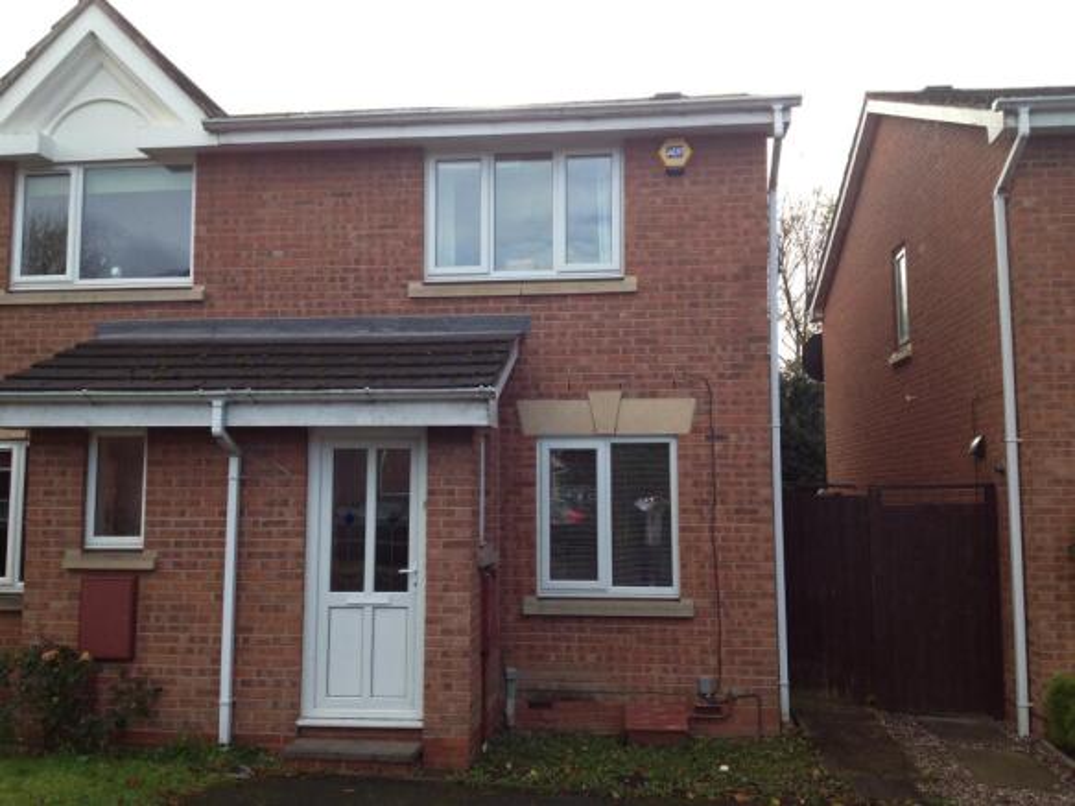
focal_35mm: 35
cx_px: 538
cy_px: 403
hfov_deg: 52.6
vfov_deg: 40.7
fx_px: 1087
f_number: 2.4
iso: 64
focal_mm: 4.28
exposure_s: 1/378
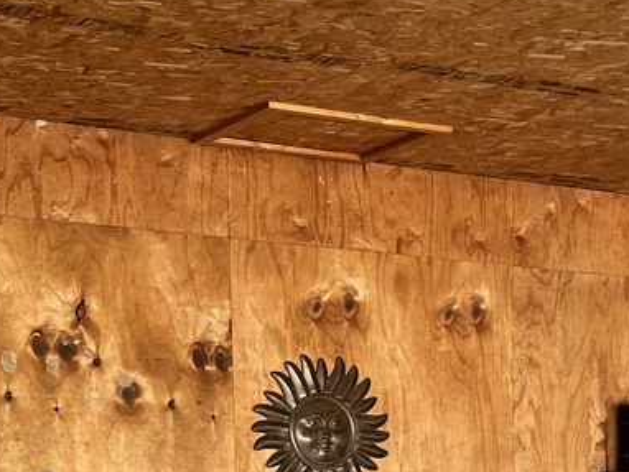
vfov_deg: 13.9
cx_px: 583
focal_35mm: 98
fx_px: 1782
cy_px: 760
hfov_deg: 19.6
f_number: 1.5
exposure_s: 1/121
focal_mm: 5.7
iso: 125
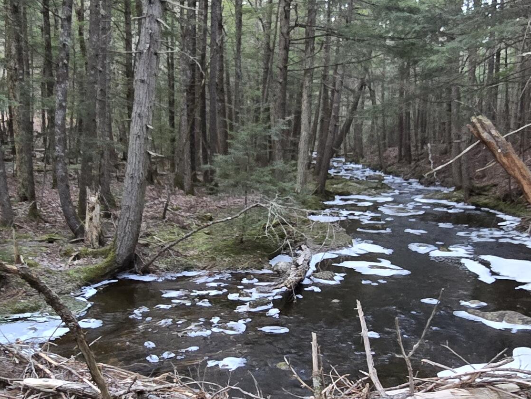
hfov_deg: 52.6
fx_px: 537
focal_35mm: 35
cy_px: 249
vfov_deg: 40.4
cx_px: 256
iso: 800
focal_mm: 2.2
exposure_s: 1/60
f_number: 2.2
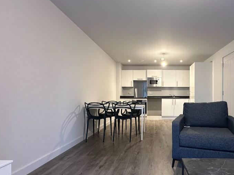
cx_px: 154
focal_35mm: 21
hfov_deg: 76.7
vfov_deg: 63.2
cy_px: 99
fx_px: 142
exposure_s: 1/50
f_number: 2.2
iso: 200
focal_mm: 2.22
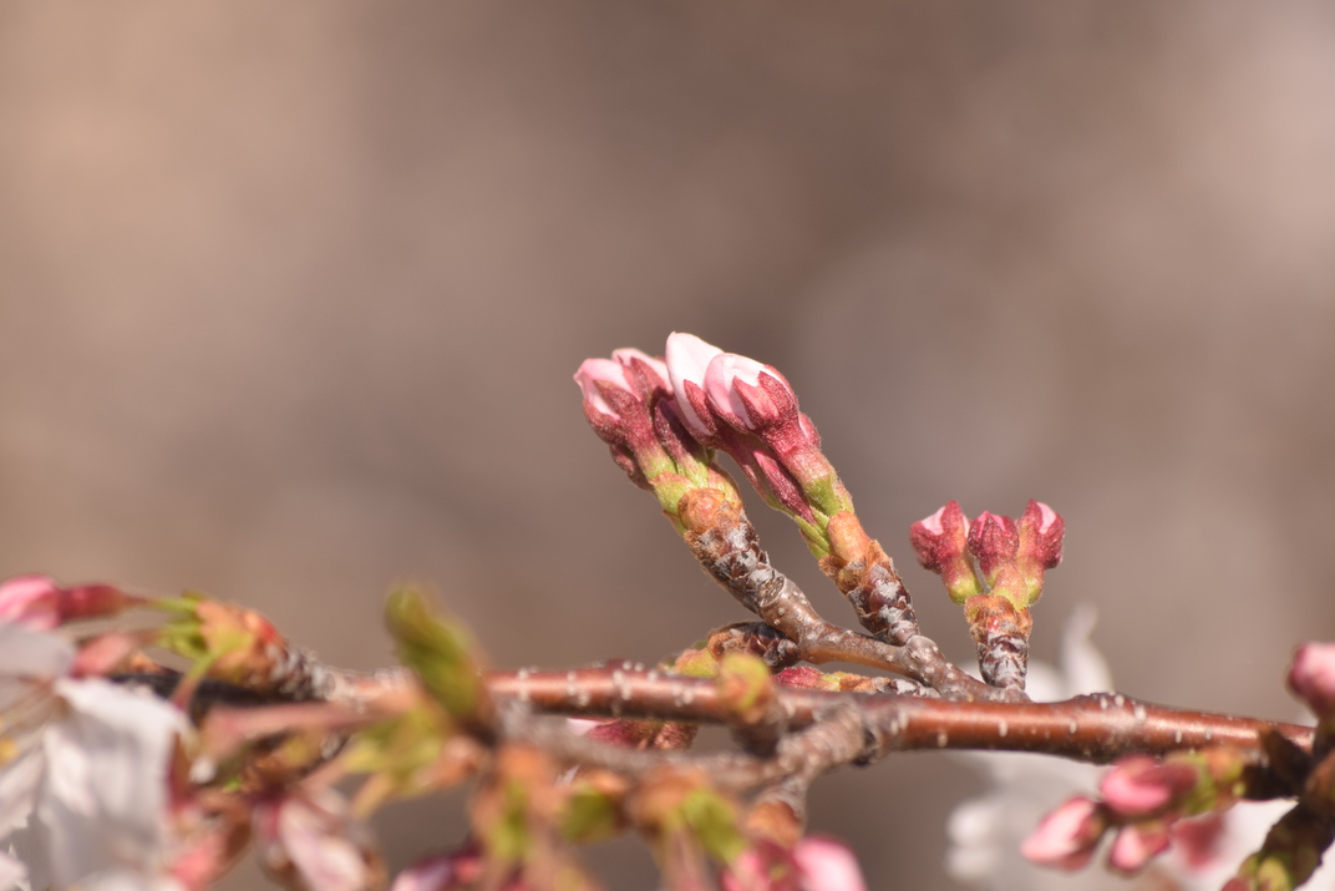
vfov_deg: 4.3
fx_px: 11830
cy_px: 436
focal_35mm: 319
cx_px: 696
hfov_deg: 6.5
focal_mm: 190
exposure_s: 1/400
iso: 100
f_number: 7.1
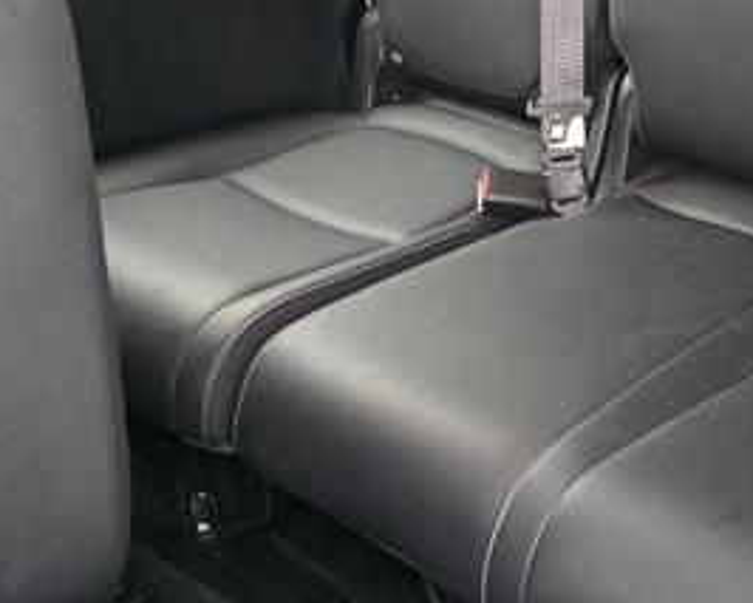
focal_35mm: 54
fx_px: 1204
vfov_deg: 27.7
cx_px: 719
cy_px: 153
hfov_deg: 32.5
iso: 1000
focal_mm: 6.3
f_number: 1.7
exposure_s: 1/120
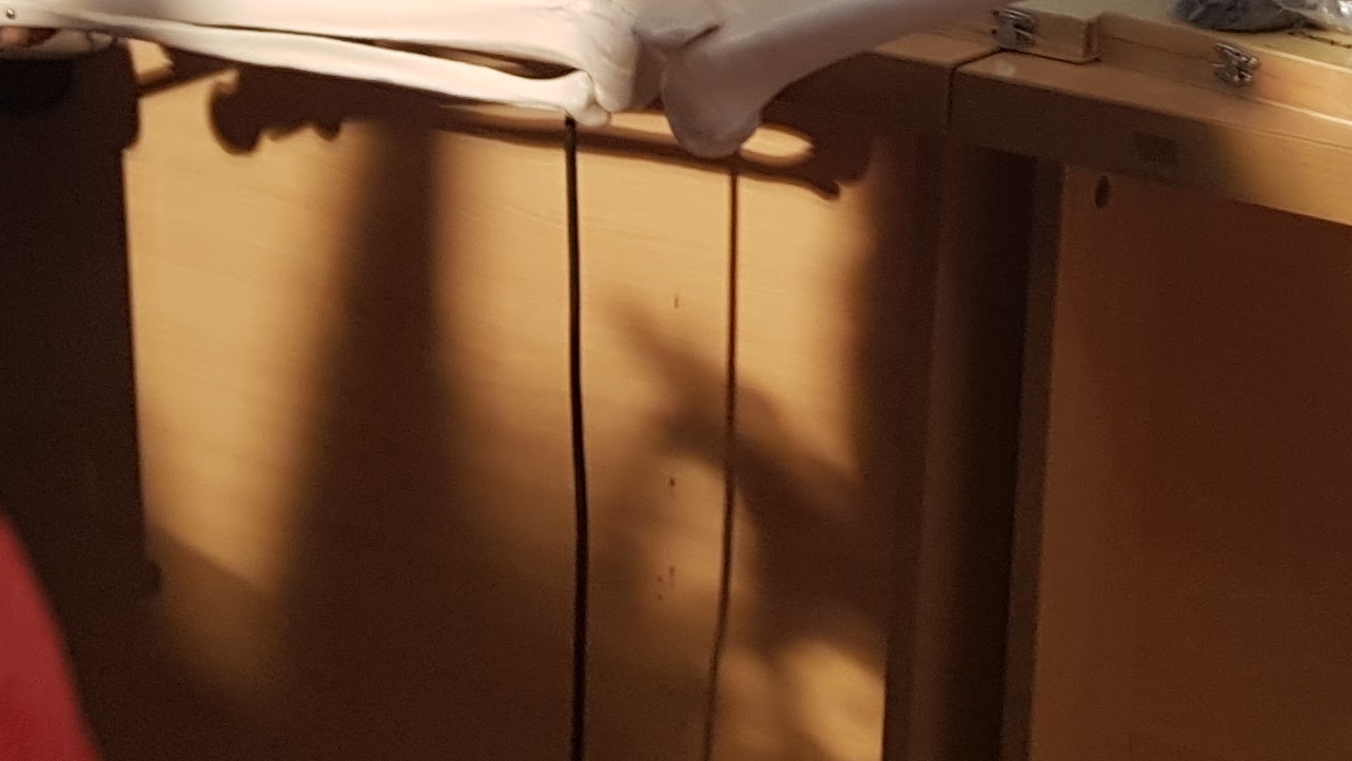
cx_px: 1352
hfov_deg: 23.0
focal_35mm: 89
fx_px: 3191
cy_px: -748
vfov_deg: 12.1
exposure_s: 1/50
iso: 100
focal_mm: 4.2
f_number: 1.7
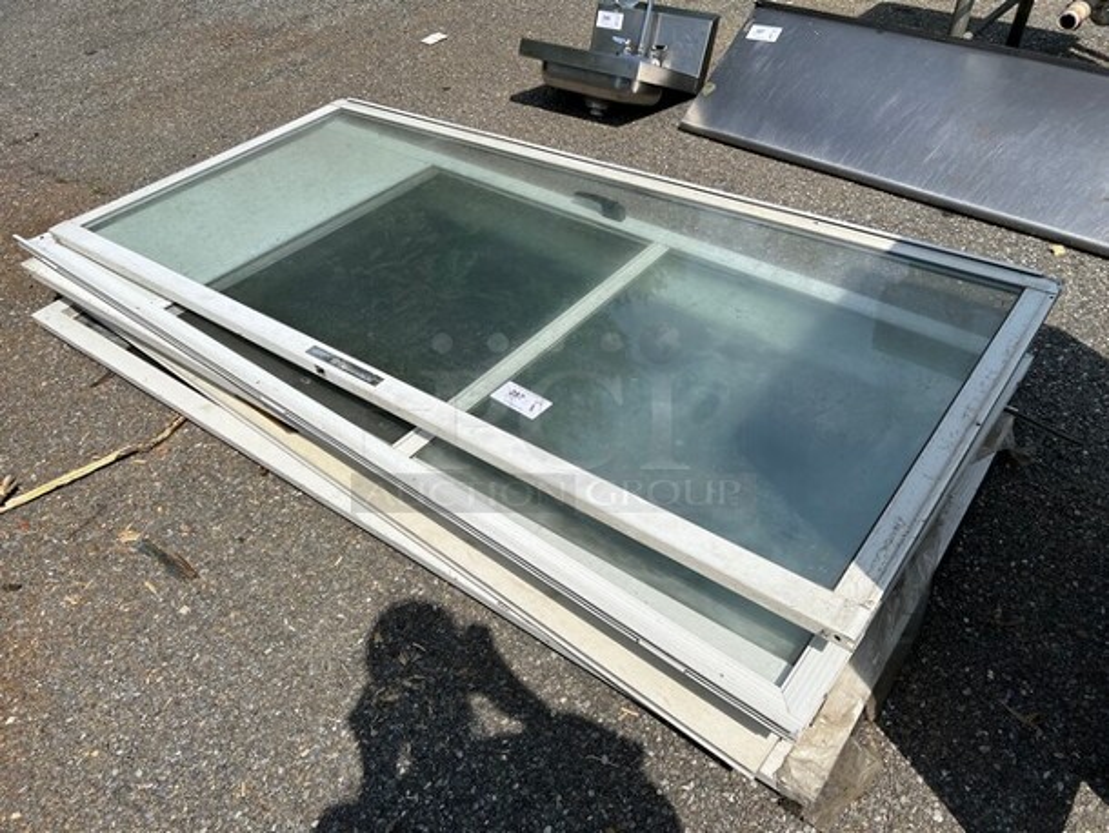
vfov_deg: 53.1
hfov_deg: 67.3
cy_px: 416
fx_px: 833
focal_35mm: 26
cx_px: 554
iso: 50
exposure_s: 1/8696
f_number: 1.5
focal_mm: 5.7
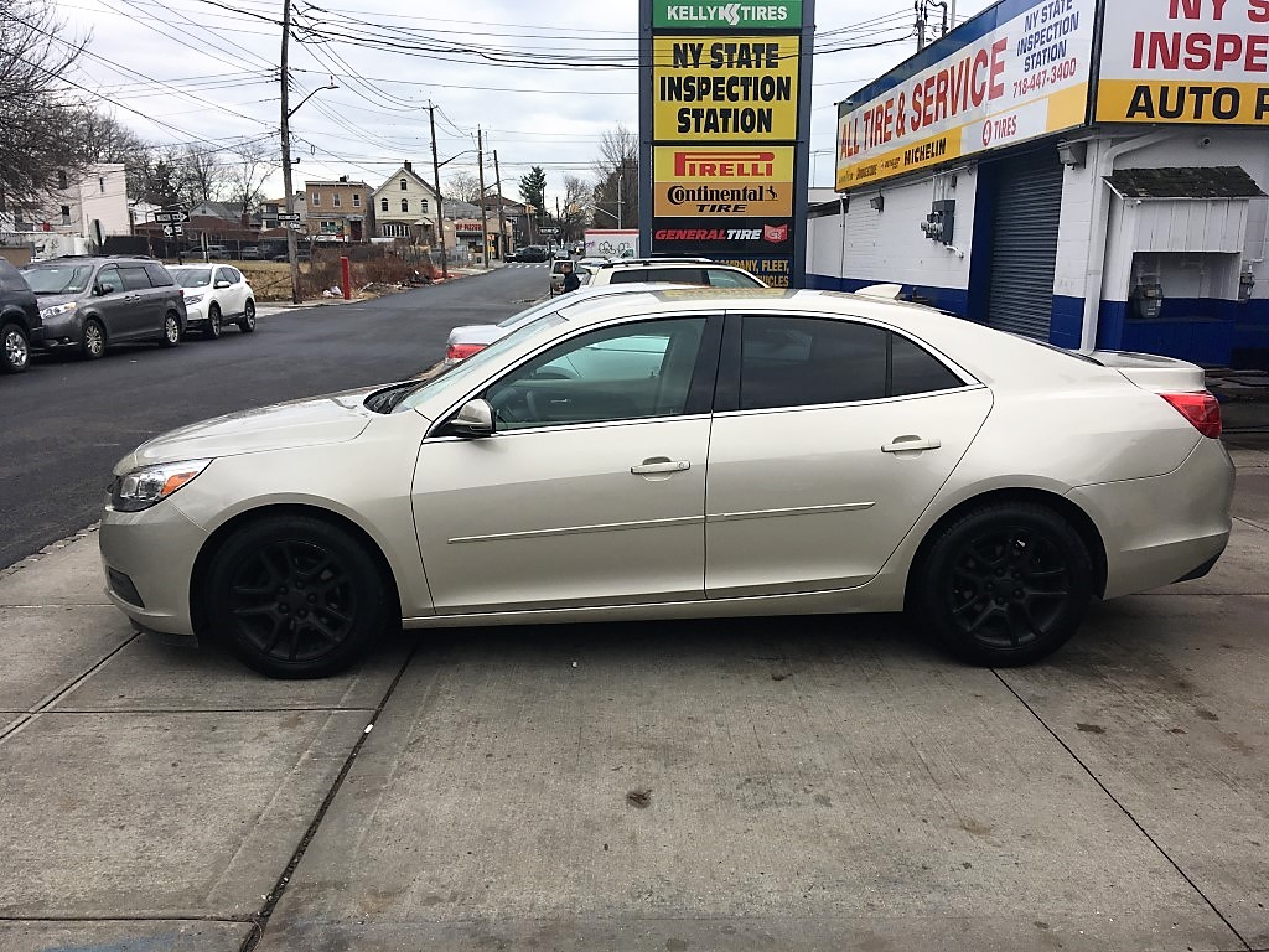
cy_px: 476
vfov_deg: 48.2
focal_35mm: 29
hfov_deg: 61.7
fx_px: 1063
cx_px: 634
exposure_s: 1/605
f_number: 2.2
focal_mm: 4.15
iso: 25
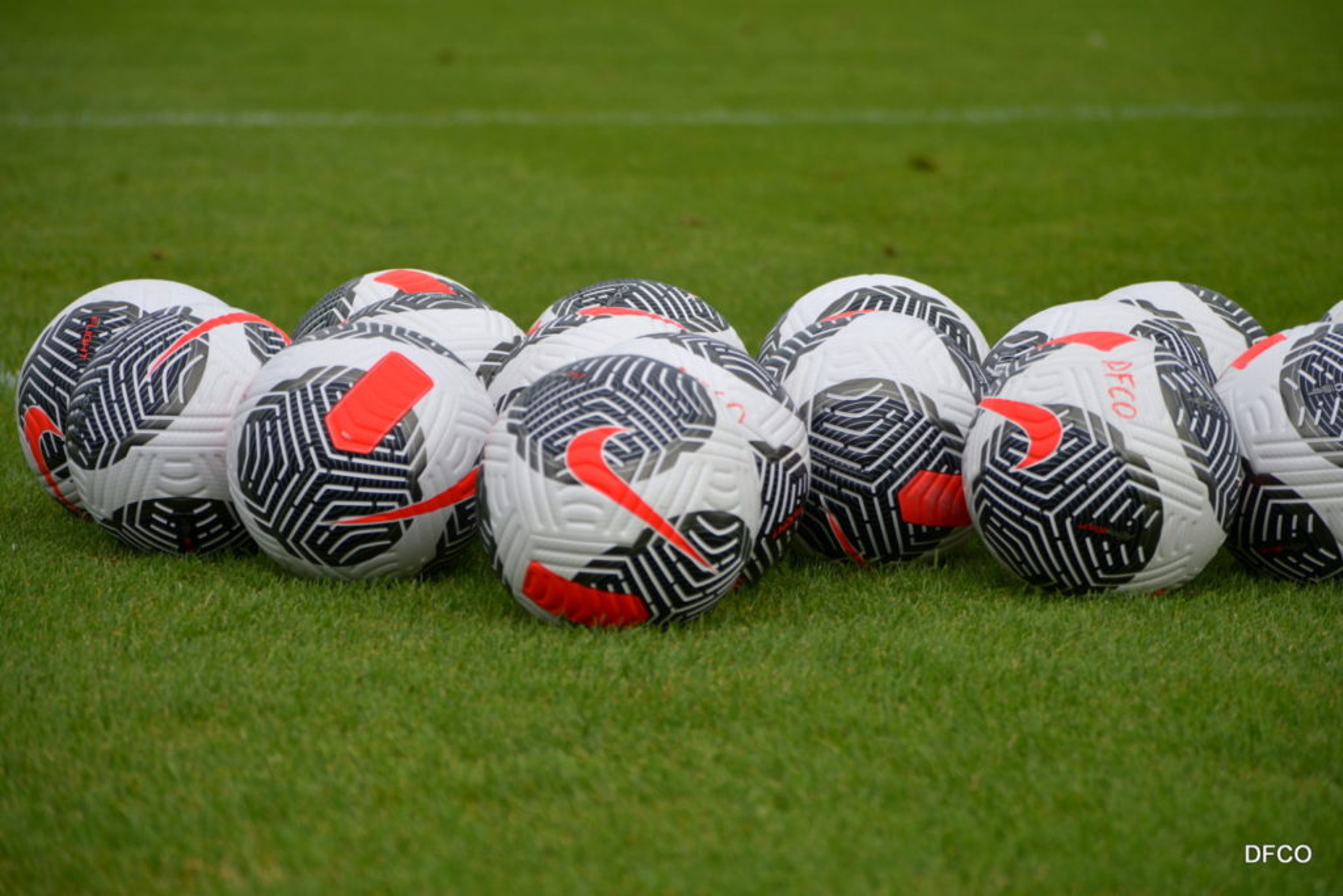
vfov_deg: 7.6
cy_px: 448
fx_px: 6715
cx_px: 672
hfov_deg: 11.4
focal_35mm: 180
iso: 100
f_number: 4.8
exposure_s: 1/800
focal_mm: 120
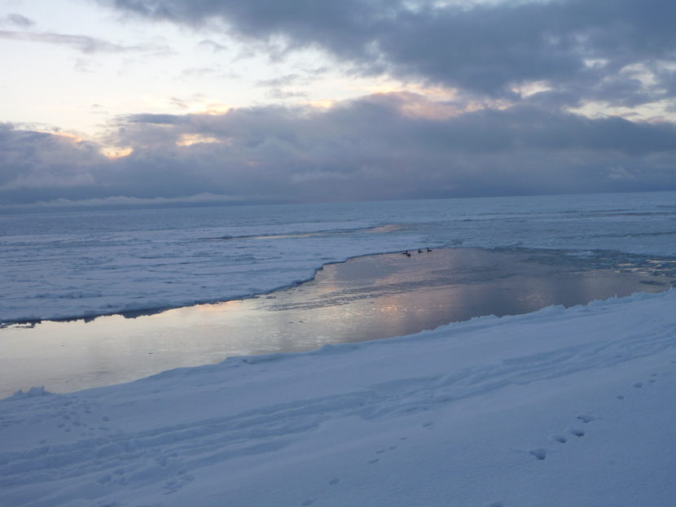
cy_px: 254
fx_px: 860
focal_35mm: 44
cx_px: 338
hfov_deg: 42.9
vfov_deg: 32.9
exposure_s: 1/60
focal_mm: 7.8
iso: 80
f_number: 4.3
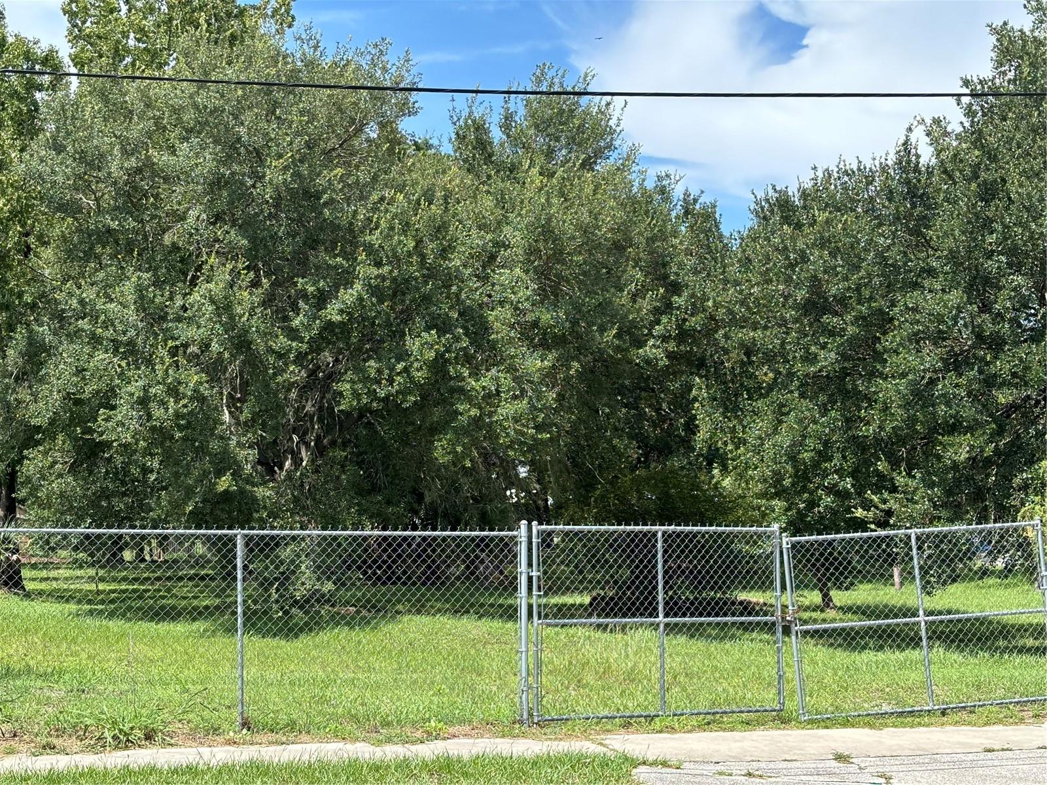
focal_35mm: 52
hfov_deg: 36.8
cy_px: 392
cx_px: 524
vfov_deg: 28.0
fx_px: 1573
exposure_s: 1/1233
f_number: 1.6
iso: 32
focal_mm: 5.96
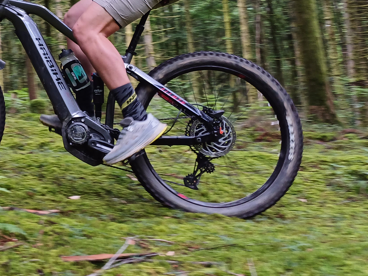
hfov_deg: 30.2
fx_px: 638
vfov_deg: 24.0
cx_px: 8
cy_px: 53
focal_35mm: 60
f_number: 1.8
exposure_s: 1/50
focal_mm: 4.65
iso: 125
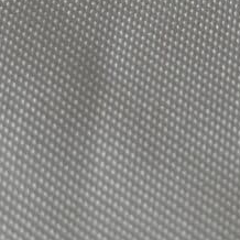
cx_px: 396
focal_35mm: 216
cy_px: -146
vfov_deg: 7.9
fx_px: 1694
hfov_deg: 7.9
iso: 40
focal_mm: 5.96
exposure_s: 1/121
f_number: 1.6
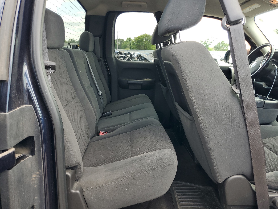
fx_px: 209
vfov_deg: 53.1
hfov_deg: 67.3
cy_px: 104
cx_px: 139
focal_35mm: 26
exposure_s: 1/172
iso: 50
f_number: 1.5
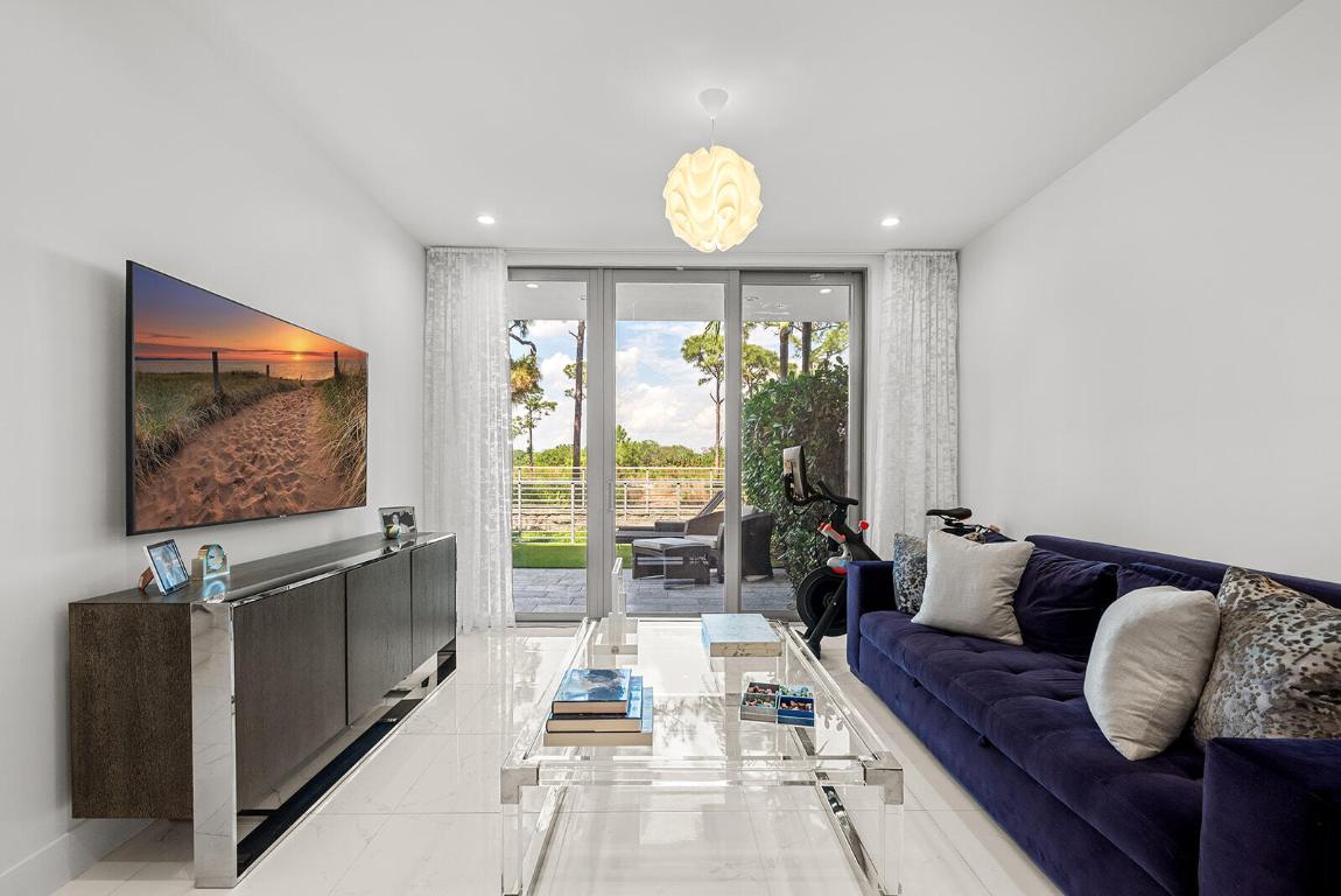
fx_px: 596
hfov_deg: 96.7
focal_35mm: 16
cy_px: 448
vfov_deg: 73.8
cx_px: 670
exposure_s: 1/15
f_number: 9
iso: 180
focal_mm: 16
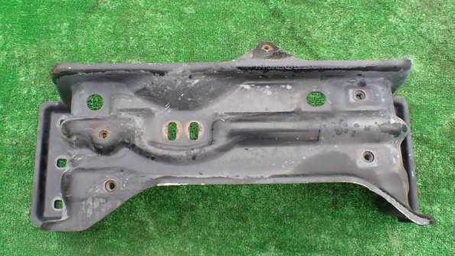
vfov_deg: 35.6
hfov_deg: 59.5
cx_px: 229
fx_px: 398
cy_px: 117
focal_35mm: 33
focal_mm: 5.4
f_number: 3.2
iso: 100
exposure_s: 1/160
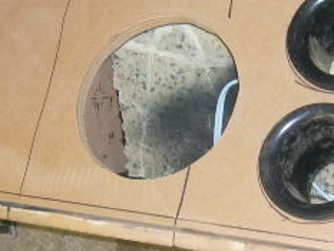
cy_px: 161
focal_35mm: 96
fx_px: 927
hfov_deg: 20.3
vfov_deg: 15.4
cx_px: 237
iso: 100
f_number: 2.8
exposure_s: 1/60
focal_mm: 5.95
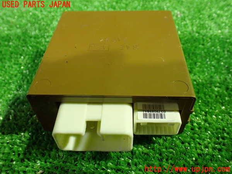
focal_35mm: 30
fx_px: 201
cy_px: 87
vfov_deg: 46.8
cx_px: 116
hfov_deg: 60.0
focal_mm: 5.4
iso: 800
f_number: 2.3
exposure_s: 1/40
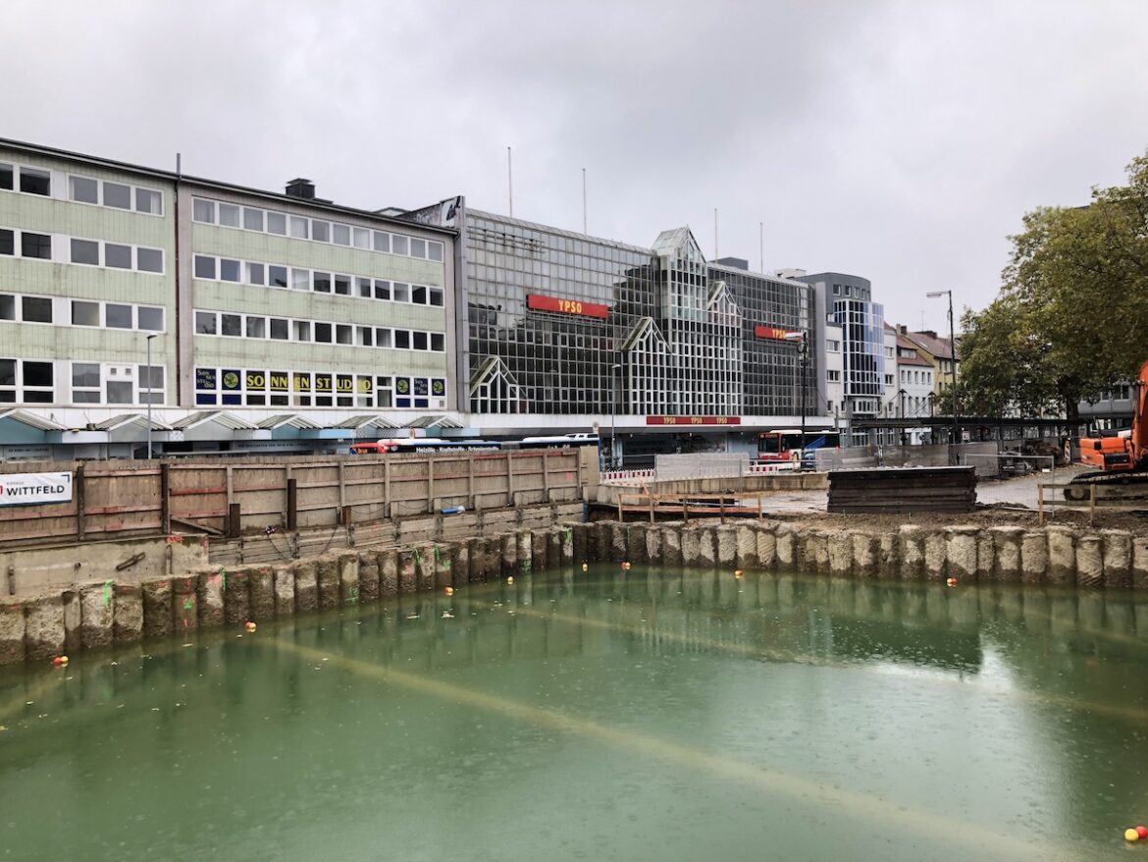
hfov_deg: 63.4
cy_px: 431
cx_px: 574
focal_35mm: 28
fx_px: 929
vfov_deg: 49.8
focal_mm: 3.99
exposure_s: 1/120
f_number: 1.8
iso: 25
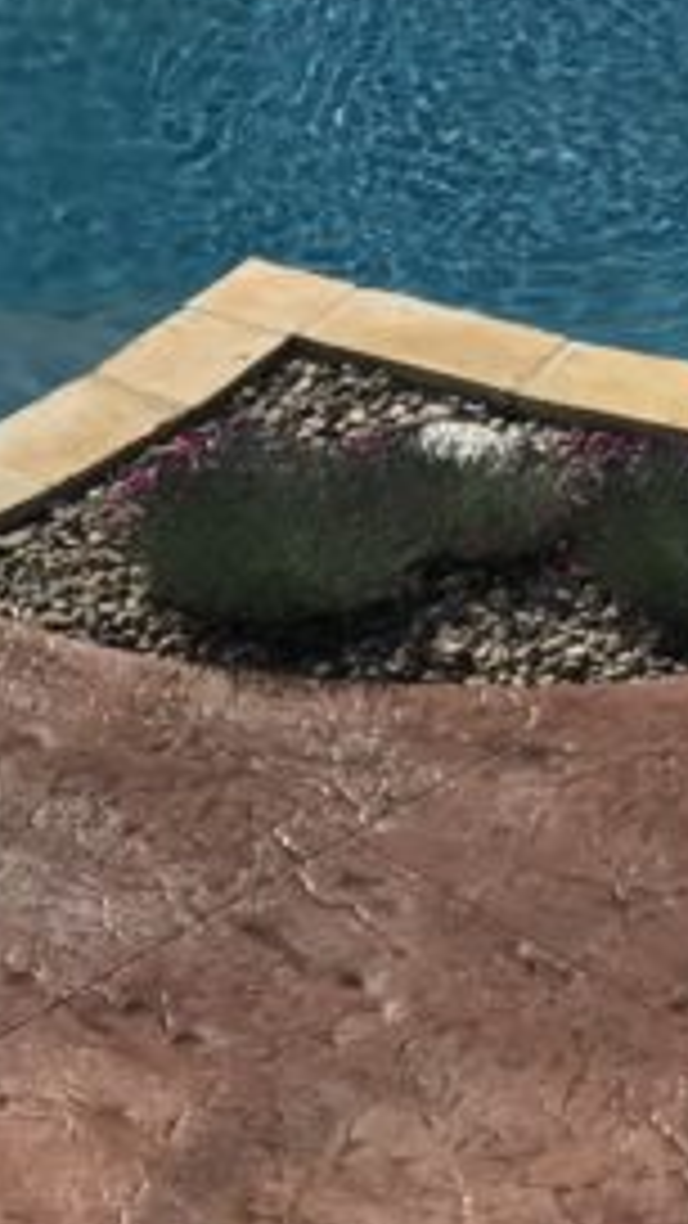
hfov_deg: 10.3
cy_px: 1008
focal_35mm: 115
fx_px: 3730
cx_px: -256
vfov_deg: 18.4
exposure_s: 1/6849
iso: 25
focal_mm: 3.99
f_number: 1.8
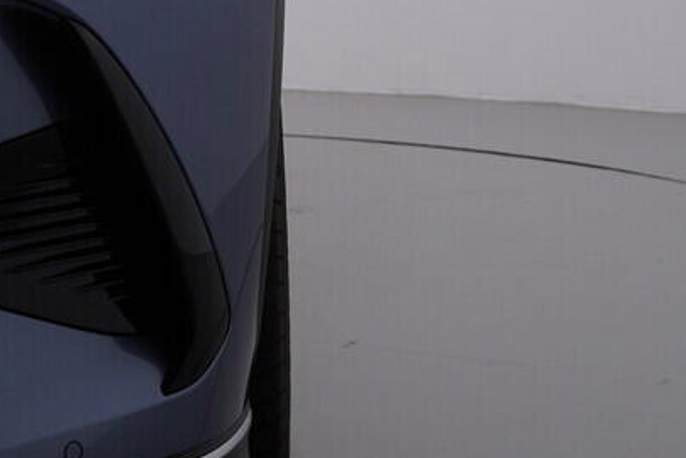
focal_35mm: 91
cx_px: 273
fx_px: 1734
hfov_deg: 22.3
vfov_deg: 14.9
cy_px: 55
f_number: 5
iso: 125
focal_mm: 24
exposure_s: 1/125
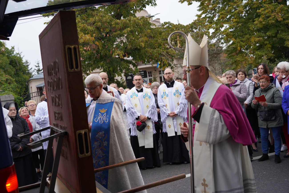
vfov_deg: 35.9
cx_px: 144
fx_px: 297
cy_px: 96
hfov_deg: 51.9
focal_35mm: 37
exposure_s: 1/160
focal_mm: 37
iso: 800
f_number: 4
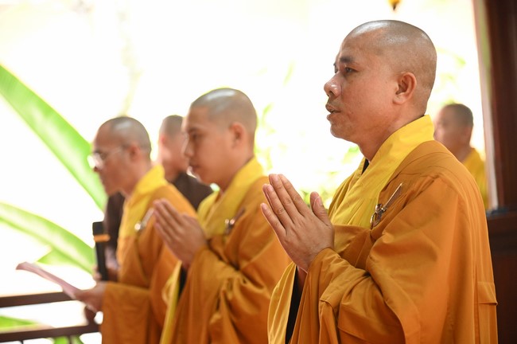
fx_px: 1506
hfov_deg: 19.5
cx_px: 258
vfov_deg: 13.0
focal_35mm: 105
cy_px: 172
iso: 4000
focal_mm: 105
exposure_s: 1/320
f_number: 4
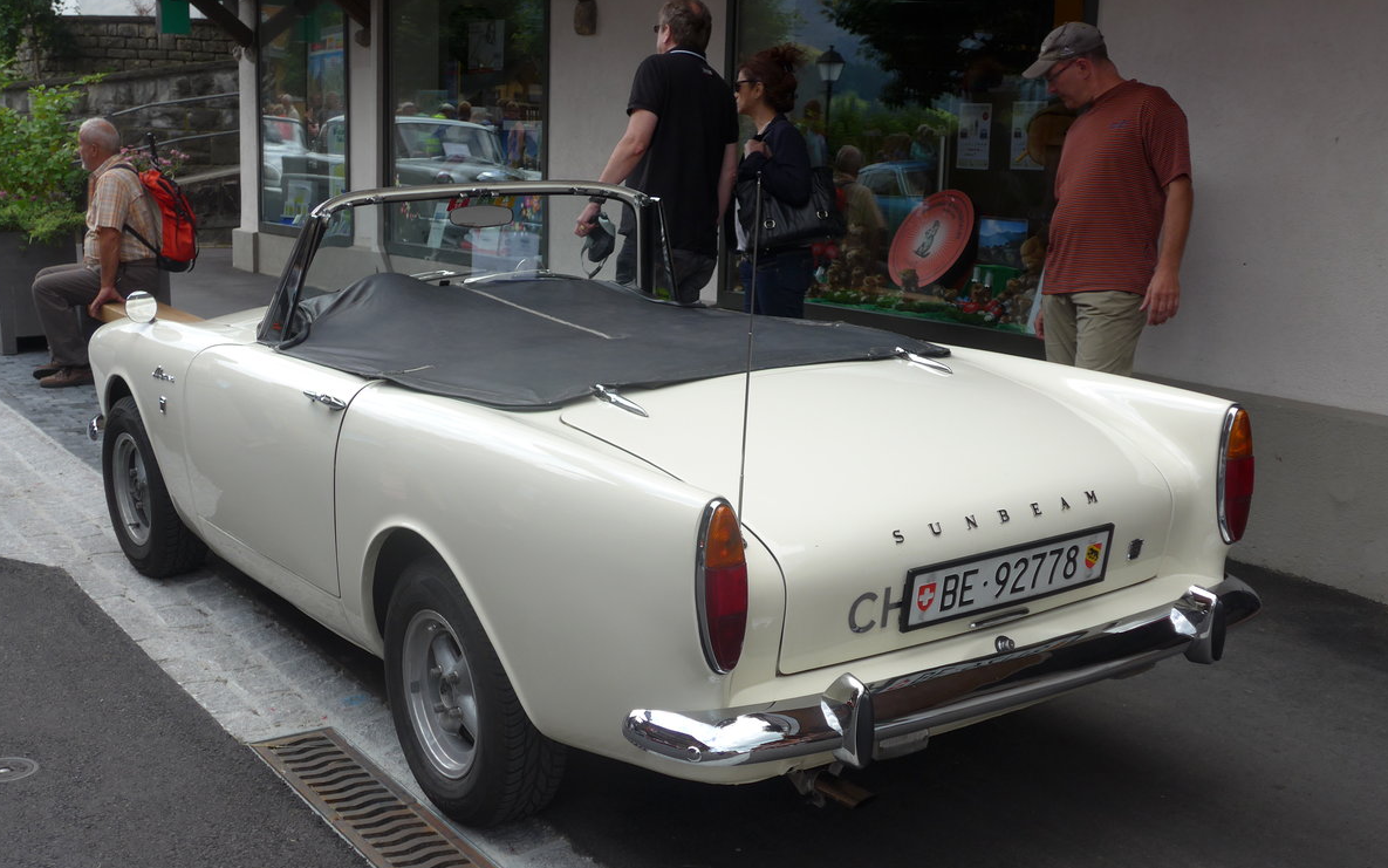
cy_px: 476
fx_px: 1665
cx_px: 692
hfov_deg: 45.3
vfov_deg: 29.2
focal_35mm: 44
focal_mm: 8.4
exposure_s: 1/640
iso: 80
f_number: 2.8
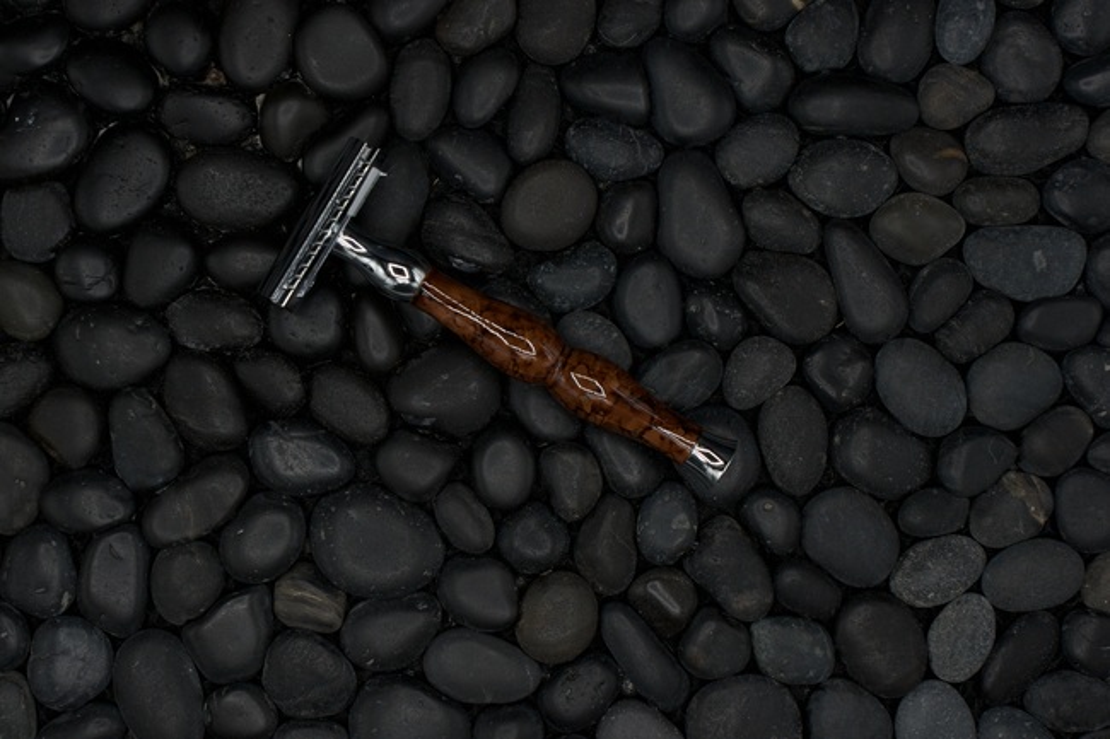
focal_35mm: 60
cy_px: 370
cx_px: 555
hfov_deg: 33.4
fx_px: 1849
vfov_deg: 22.6
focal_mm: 40
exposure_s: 1/80
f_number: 9
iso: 500
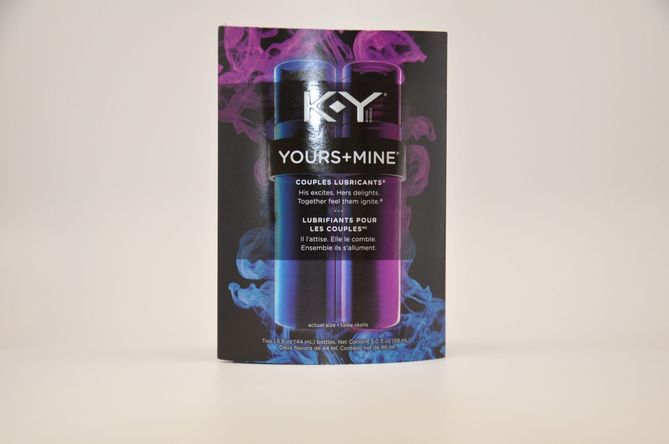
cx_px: 334
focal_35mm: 57
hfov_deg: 35.1
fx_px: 1058
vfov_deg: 23.7
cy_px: 222
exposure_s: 1/125
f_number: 4.5
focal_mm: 38
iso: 800
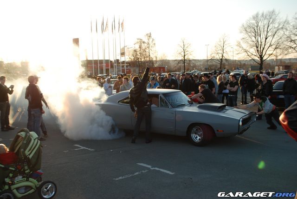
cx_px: 148
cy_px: 100
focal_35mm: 39
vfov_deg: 34.3
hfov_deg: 49.5
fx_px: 322
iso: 100
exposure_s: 1/160
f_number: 6.3
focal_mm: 26
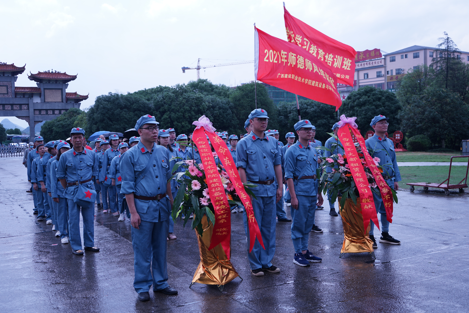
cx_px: 237
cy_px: 157
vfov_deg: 36.9
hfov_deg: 53.1
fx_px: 469
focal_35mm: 36
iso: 100
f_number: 5.6
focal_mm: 35
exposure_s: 1/350
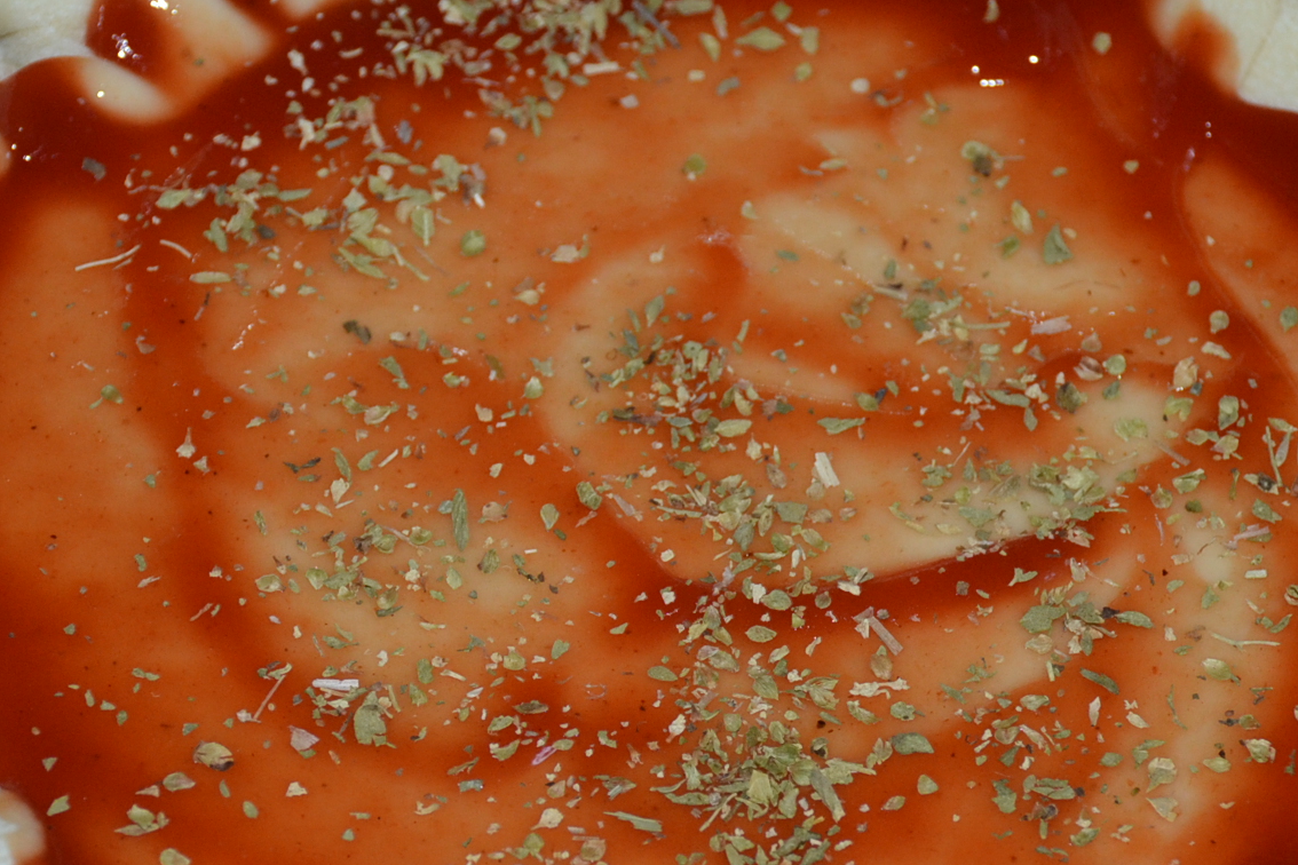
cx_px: 749
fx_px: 4615
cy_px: 511
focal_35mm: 128
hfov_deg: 16.0
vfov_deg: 10.7
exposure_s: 1/60
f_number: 4.5
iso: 560
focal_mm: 42
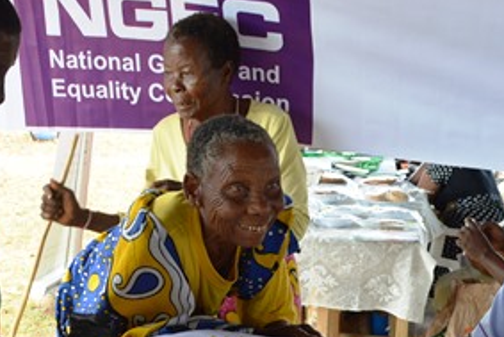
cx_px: 294
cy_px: 312
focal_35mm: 61
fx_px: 854
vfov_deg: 21.7
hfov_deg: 32.8
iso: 400
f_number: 5
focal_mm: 18
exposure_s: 1/100
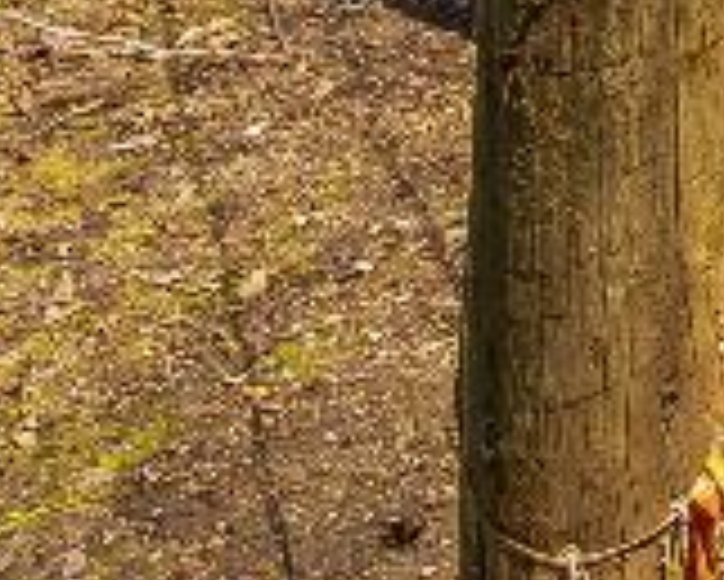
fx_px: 3366
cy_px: -1434
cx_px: 2662
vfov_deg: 7.8
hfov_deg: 8.4
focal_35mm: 157
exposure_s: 1/125
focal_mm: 18
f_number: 11
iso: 320
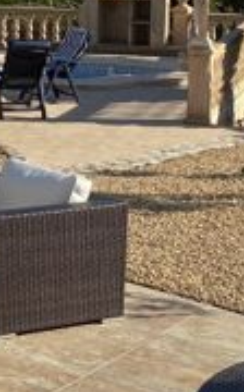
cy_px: 57
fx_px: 1153
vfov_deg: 19.0
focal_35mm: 108
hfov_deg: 10.9
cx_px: -269
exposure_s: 1/2688
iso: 32
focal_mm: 4.25
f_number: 1.8
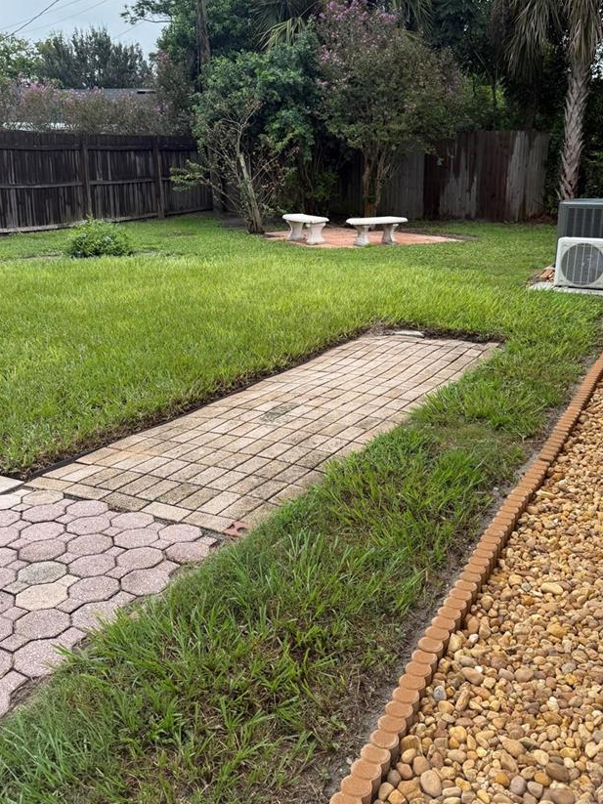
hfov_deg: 40.6
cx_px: 340
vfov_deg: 52.6
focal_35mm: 35
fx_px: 813
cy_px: 390
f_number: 1.78
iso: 100
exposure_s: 1/1812
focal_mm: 6.76
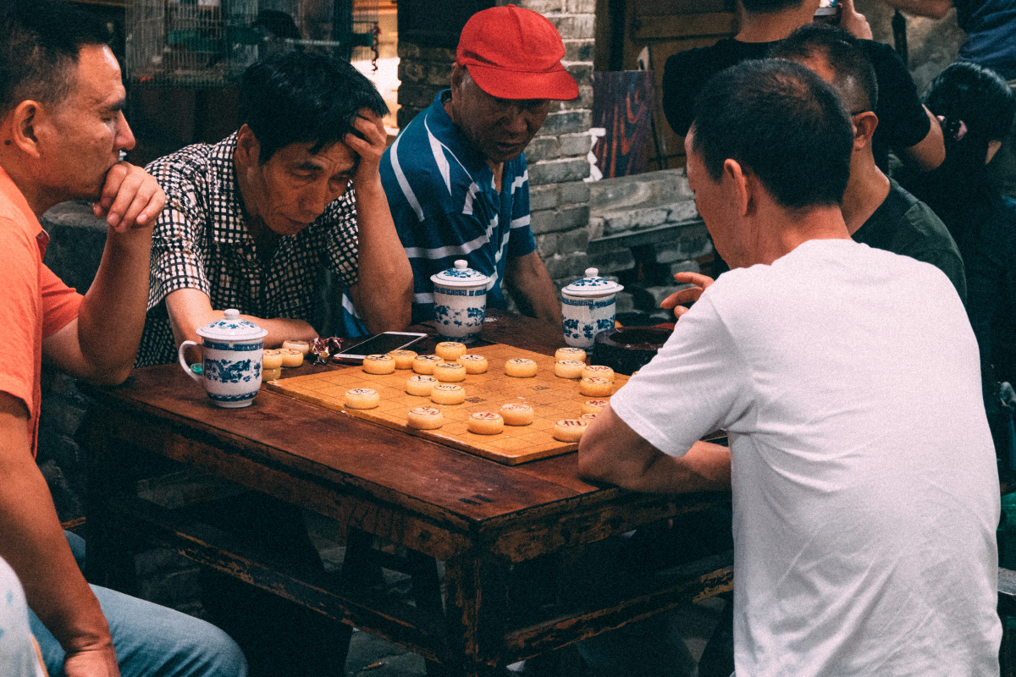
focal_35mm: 75
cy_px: 338
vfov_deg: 18.2
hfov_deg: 27.0
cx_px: 508
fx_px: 2117
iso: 2500
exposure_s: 1/18
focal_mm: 50
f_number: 5.6
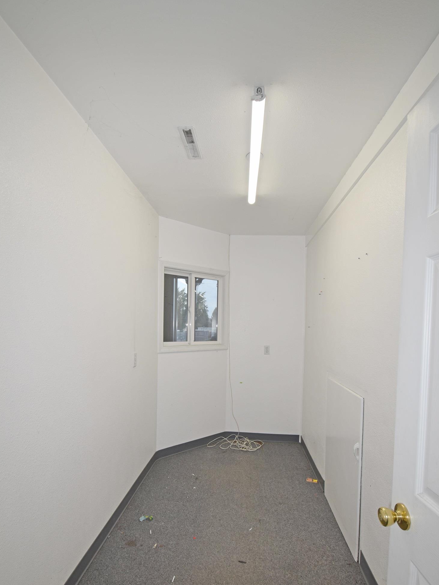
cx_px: 221
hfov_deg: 74.7
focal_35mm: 17
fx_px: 287
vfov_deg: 90.4
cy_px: 335
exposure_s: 1/125
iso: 220
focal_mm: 10
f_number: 5.6
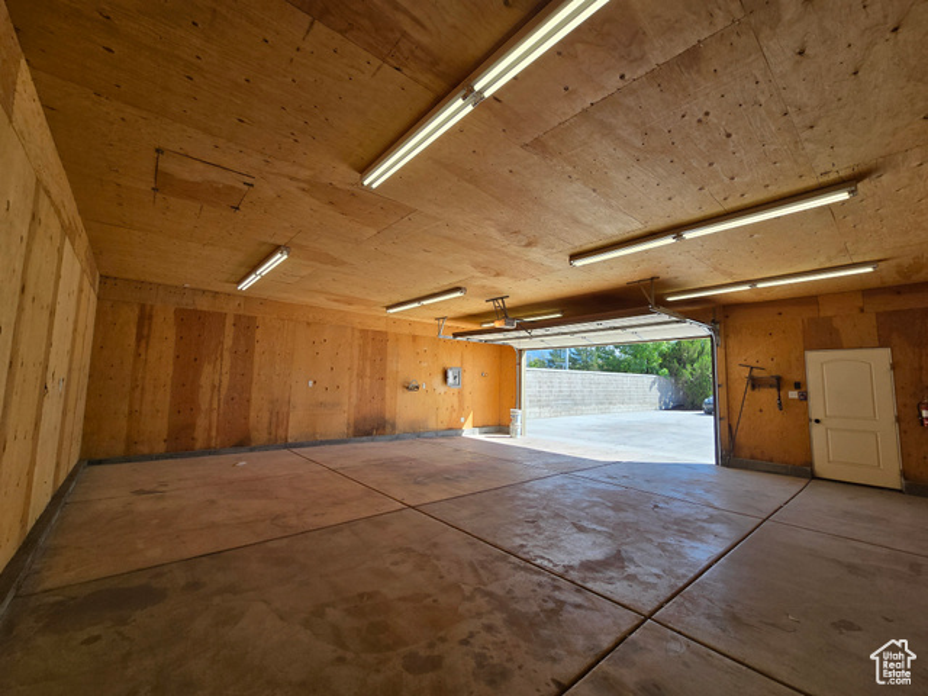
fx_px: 349
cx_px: 464
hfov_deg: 106.2
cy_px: 348
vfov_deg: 89.9
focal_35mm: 13
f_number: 2.2
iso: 50
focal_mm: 2.2
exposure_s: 1/468
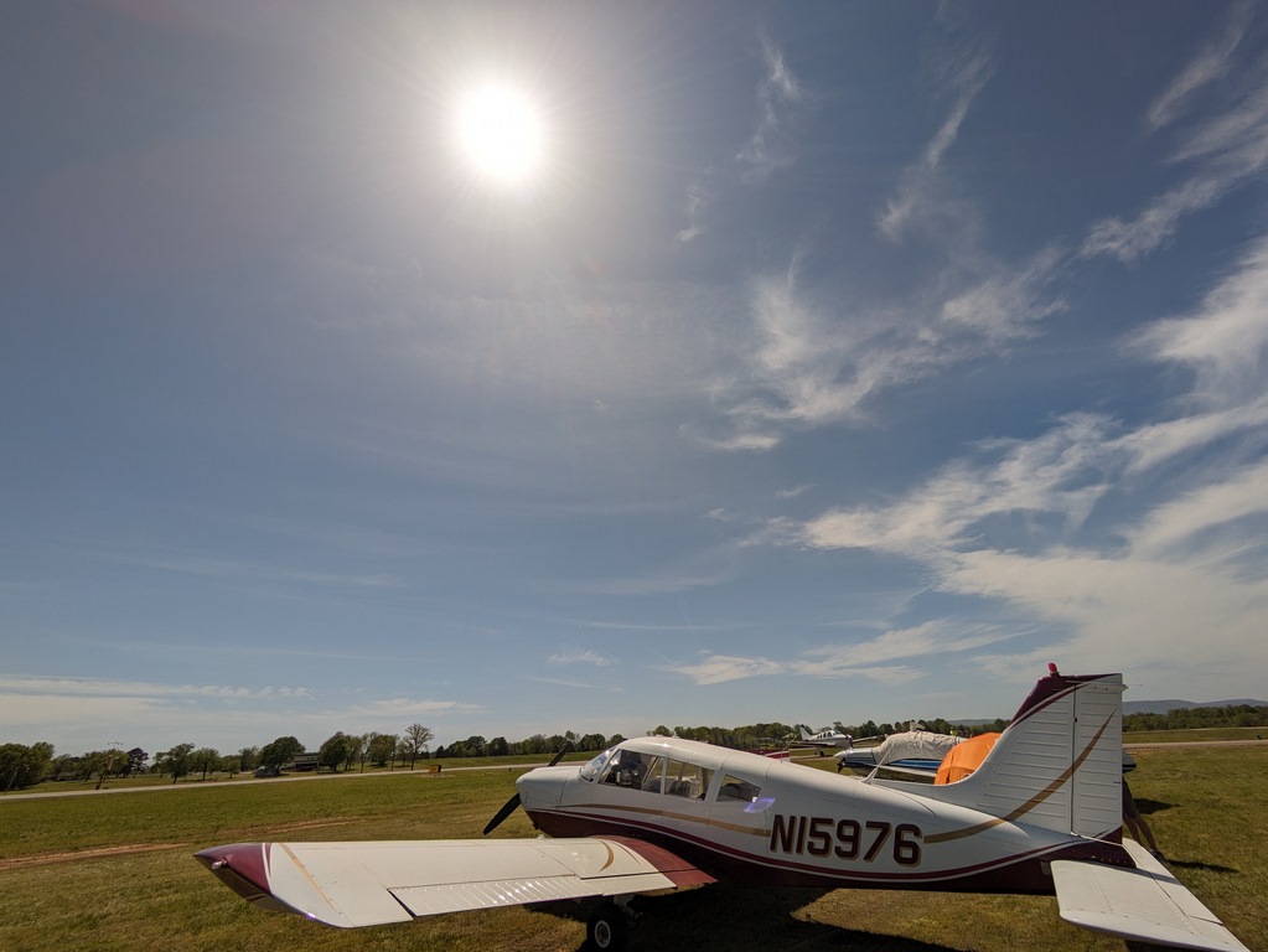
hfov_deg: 102.0
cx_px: 634
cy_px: 476
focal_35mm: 14
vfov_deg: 85.7
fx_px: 513
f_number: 2.2
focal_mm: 1.83
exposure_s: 1/1235
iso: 50
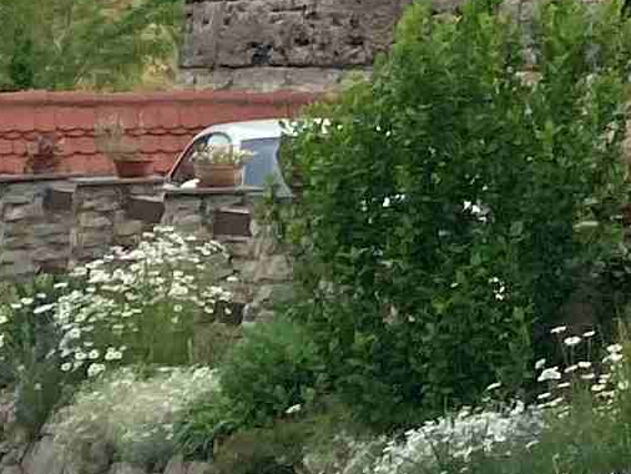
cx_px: 1690
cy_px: -904
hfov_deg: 8.0
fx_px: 4067
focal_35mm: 223
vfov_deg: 6.2
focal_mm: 3.99
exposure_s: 1/1845
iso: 20
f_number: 1.8
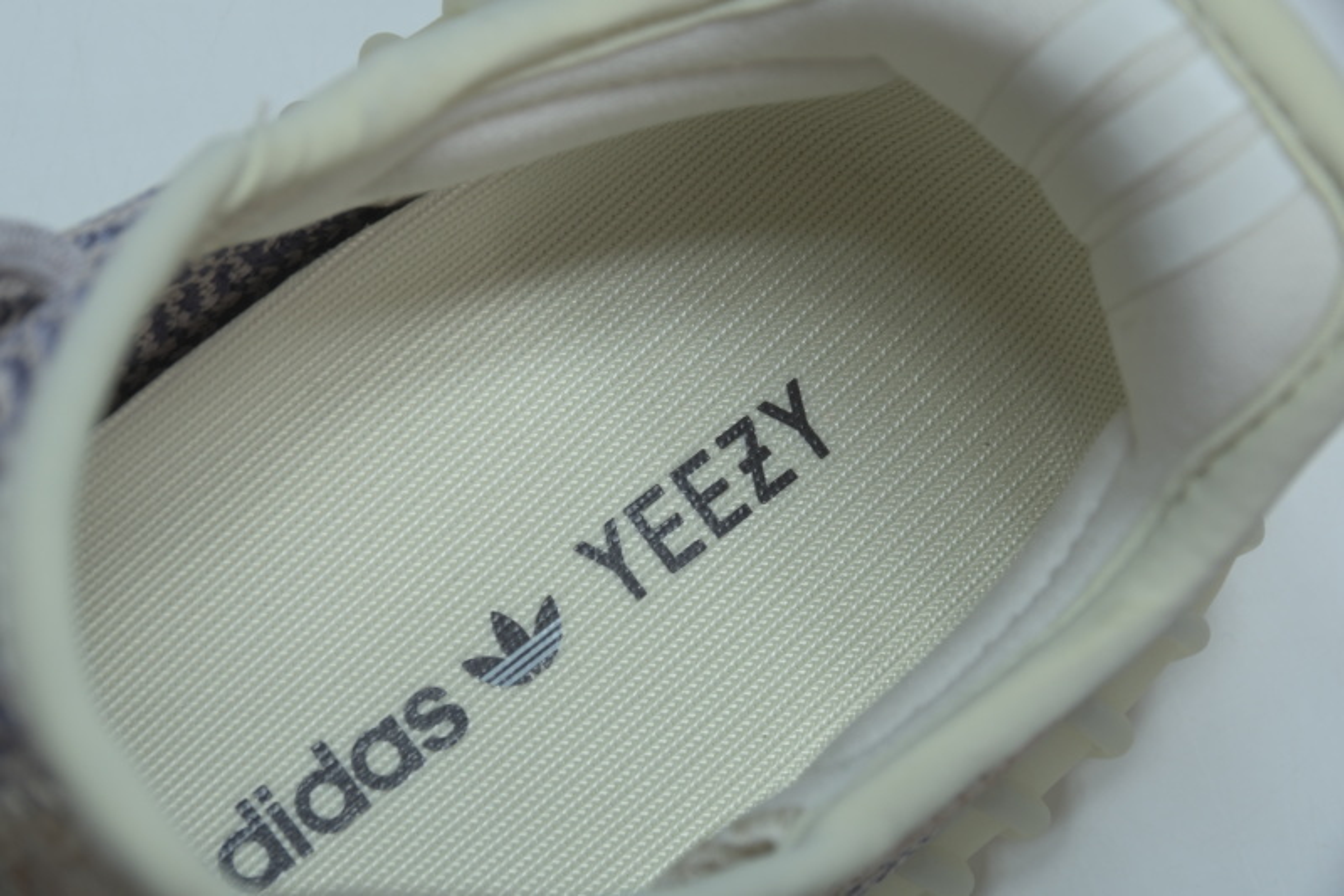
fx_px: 6718
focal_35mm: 180
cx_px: 672
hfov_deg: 11.4
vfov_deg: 7.6
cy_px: 448
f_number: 13
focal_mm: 120
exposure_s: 1/250
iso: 200
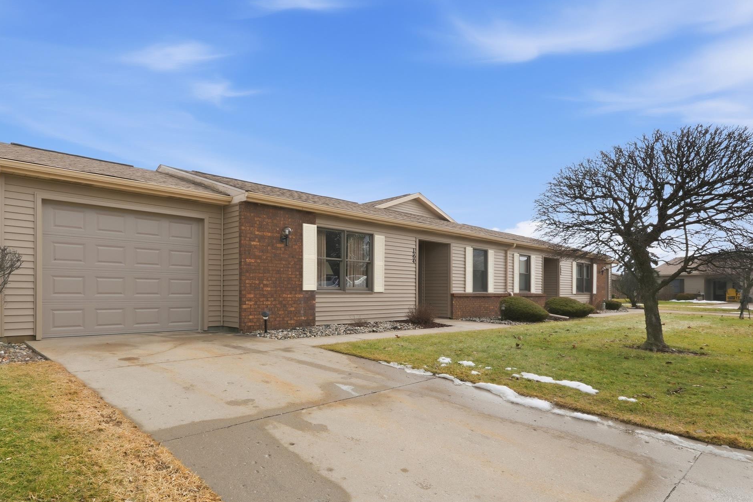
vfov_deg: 59.4
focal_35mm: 21
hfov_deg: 80.7
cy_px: 276
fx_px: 439
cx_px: 321
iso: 50
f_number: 16
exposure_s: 1/60
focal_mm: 10.5
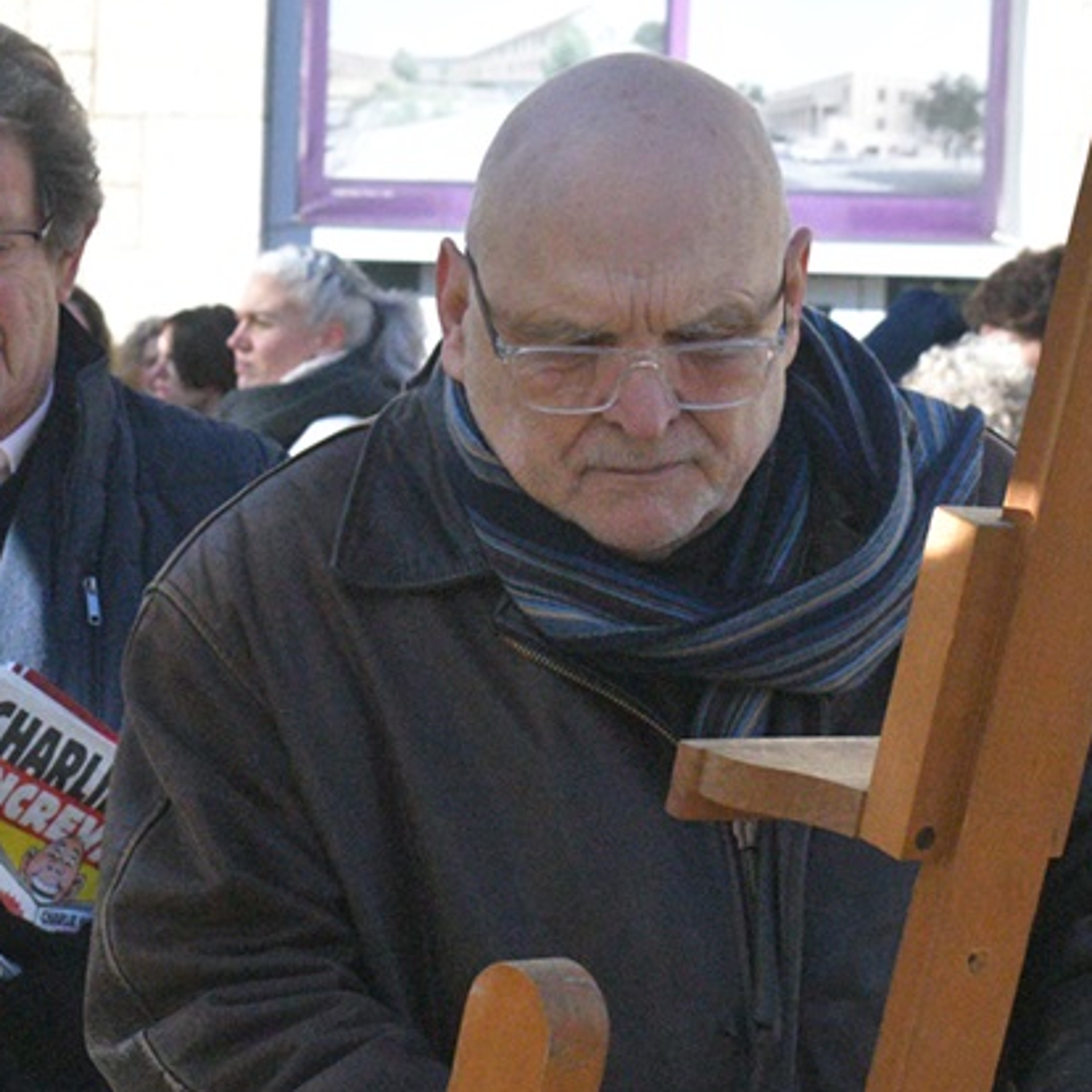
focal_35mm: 121
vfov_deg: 14.4
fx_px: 4319
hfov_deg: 14.4
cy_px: 661
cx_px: 578
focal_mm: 48
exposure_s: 1/8000
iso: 16000
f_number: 13
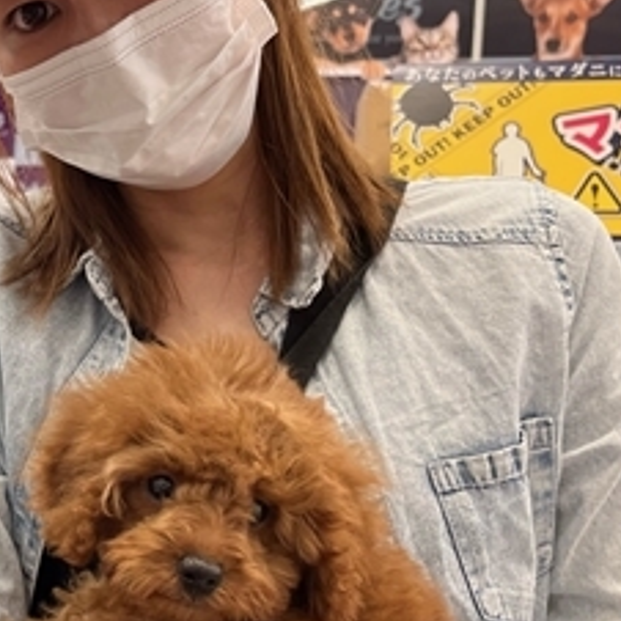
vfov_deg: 28.1
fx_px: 1238
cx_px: -80
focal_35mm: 61
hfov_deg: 25.8
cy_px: 354
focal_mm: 5.1
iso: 80
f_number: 1.6
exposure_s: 1/100
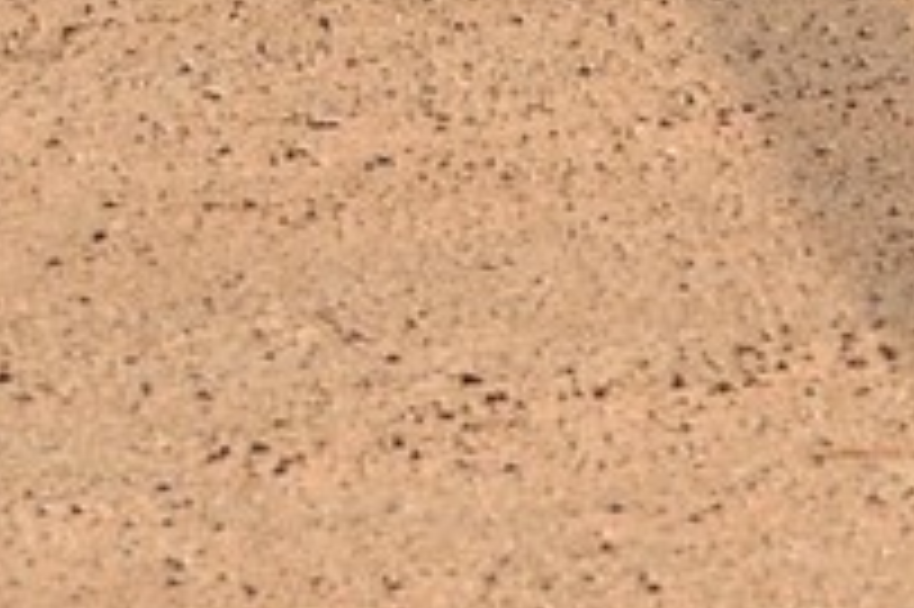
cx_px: 2337
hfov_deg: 3.7
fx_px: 14003
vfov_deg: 2.5
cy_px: -831
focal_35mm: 552
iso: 200
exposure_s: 1/640
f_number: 10
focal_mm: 70
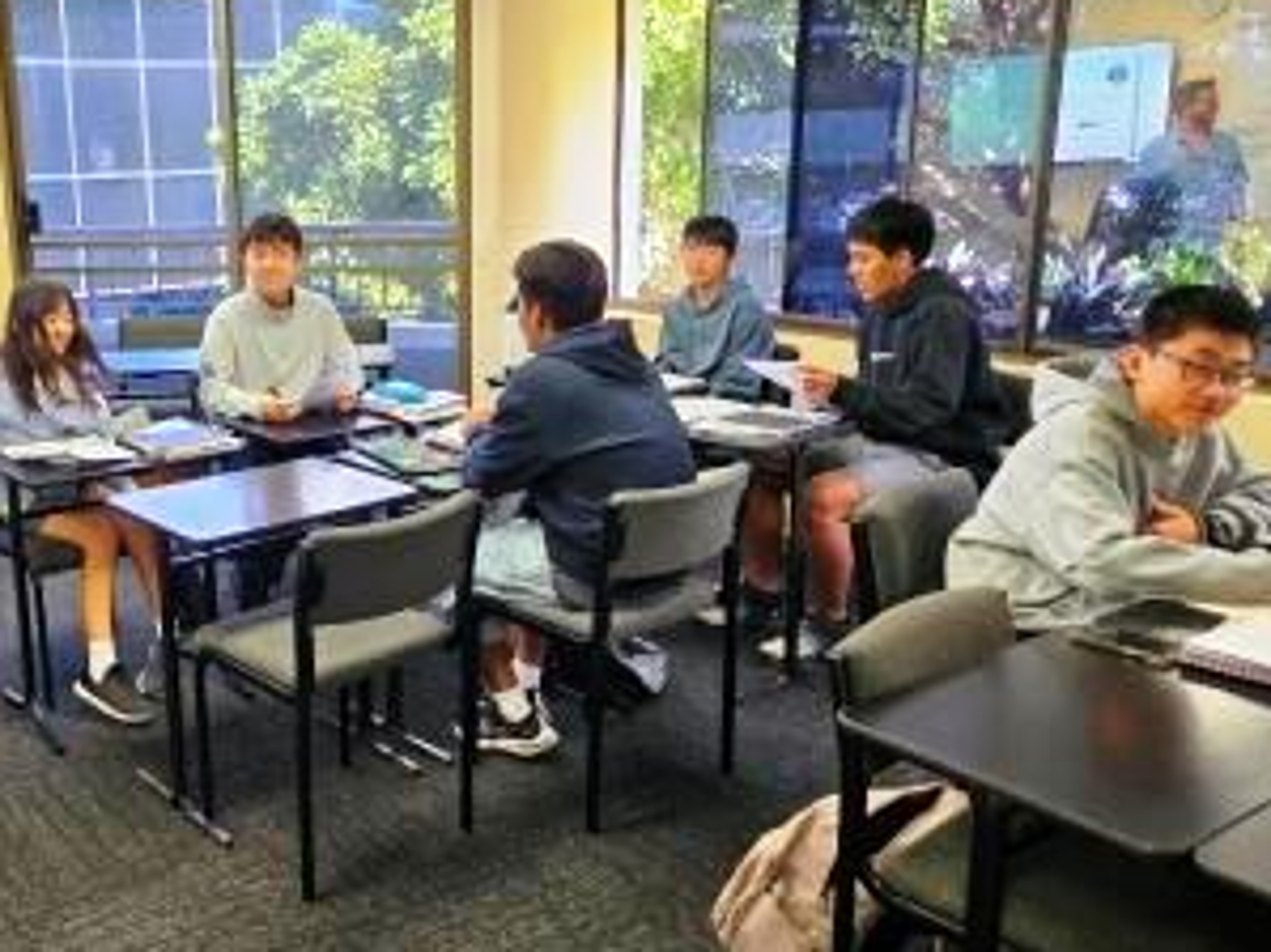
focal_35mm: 36
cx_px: 336
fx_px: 1321
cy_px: 455
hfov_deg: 49.6
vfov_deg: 39.6
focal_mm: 5
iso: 250
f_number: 1.8
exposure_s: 1/100
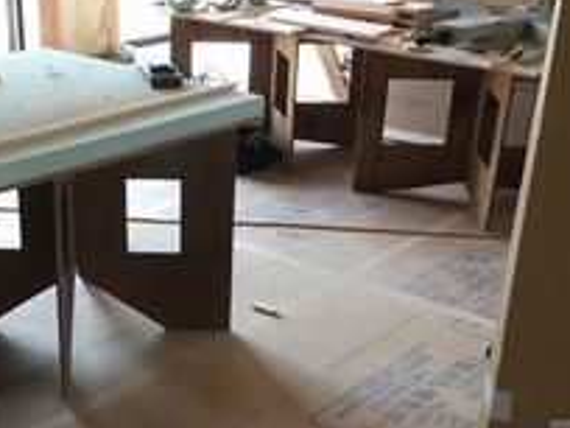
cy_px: 411
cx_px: 212
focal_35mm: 64
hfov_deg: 30.1
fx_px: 1054
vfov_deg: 22.2
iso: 40
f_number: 2.2
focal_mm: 4.15
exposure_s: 1/30
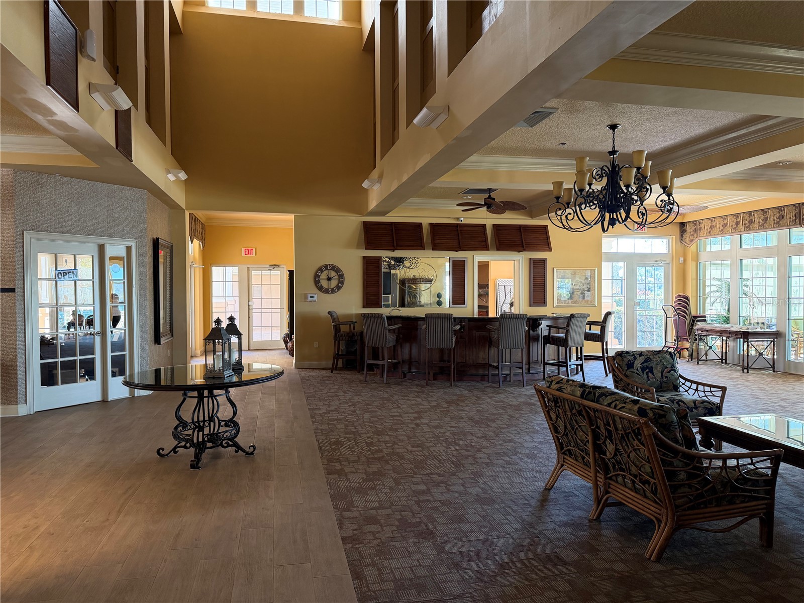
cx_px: 402
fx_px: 557
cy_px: 302
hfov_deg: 71.6
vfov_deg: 56.8
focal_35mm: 24
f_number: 1.78
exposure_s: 1/63
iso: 200
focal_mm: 6.76
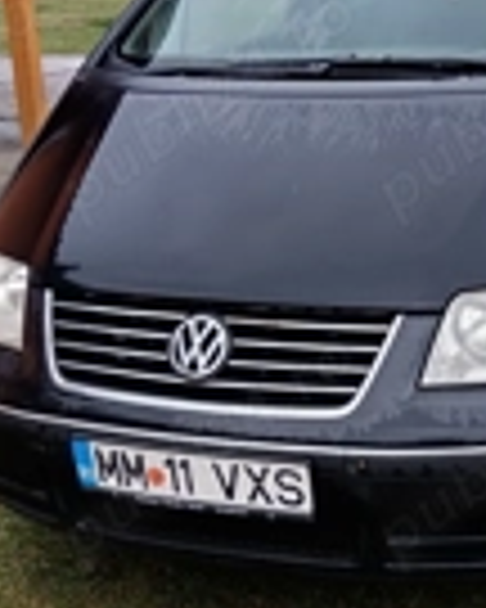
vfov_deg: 23.9
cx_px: 364
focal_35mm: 78
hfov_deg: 19.5
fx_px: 1402
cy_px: 522
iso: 140
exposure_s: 1/100
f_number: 1.9
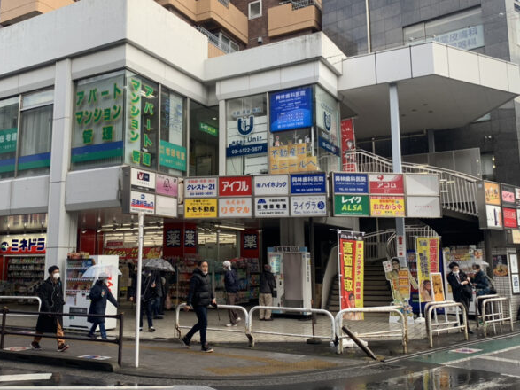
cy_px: 184
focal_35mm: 34
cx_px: 229
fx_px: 511
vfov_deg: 41.8
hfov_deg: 53.8
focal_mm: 4.25
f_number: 1.8
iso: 25
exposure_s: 1/307
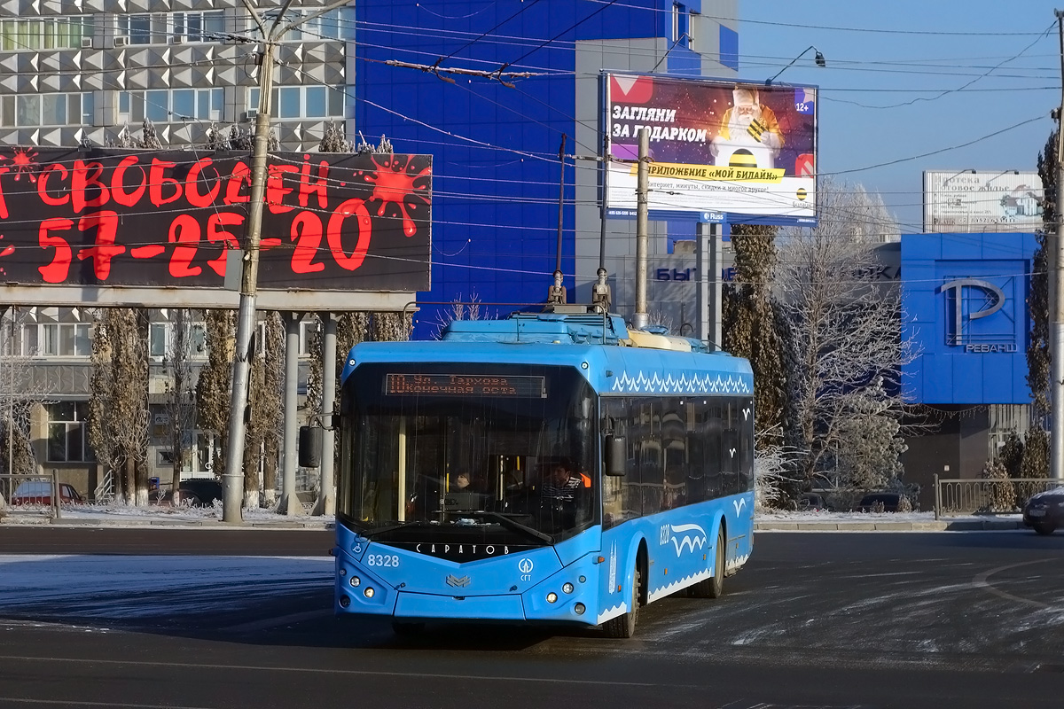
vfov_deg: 16.5
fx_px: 2453
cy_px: 354
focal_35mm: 83
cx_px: 532
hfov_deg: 24.5
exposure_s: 1/500
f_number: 7.1
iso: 125
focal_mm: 30.81
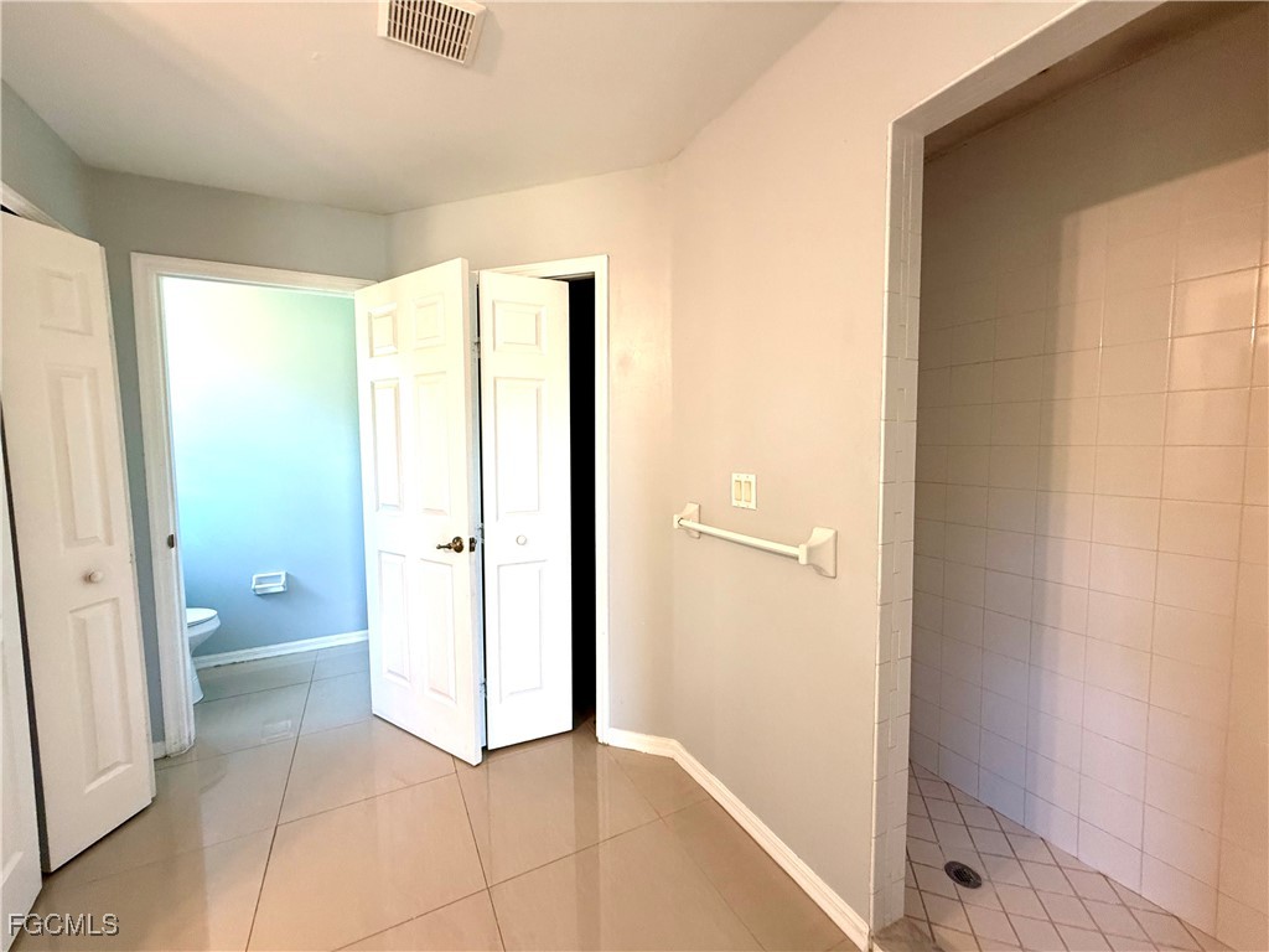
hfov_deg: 102.1
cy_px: 476
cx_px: 634
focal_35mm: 14
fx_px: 513
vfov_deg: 85.7
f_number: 2.2
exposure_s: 1/60
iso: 200
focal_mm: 2.22
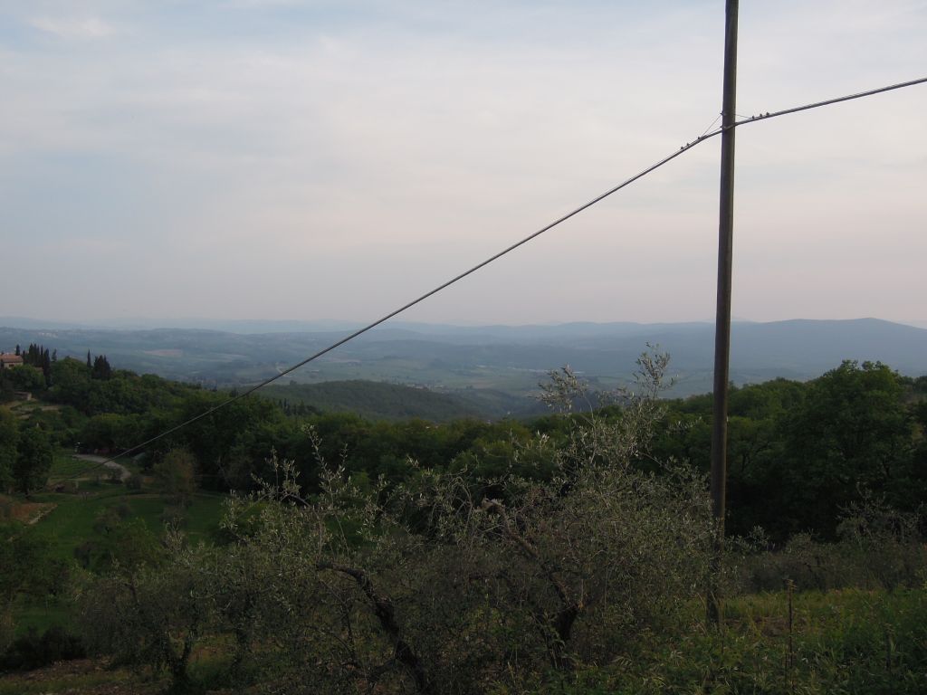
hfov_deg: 46.8
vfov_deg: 36.0
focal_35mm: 40
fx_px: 1071
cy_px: 348
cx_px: 464
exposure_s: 1/800
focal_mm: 7.2
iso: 160
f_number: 3.3
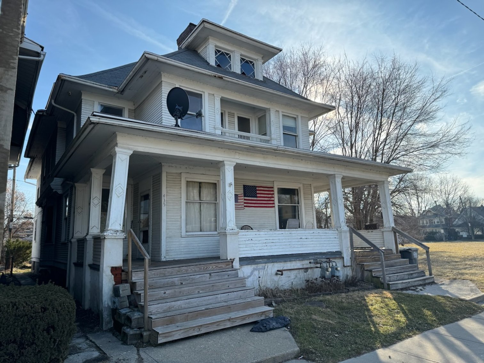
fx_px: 336
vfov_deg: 56.8
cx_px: 242
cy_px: 182
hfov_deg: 71.6
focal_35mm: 24
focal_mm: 6.86
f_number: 1.78
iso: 80
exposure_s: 1/2604
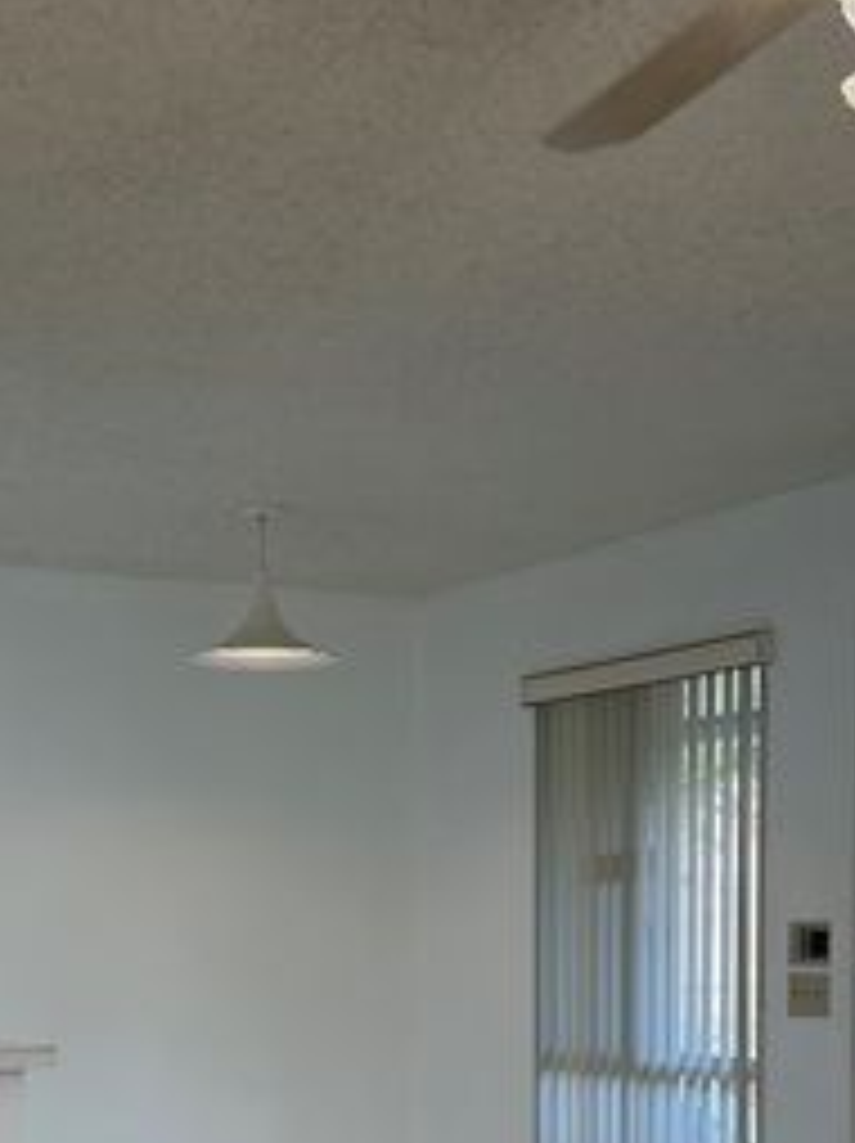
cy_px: 1060
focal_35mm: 63
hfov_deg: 23.2
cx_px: 328
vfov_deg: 29.3
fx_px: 2078
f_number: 1.78
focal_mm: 6.86
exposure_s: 1/237
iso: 80
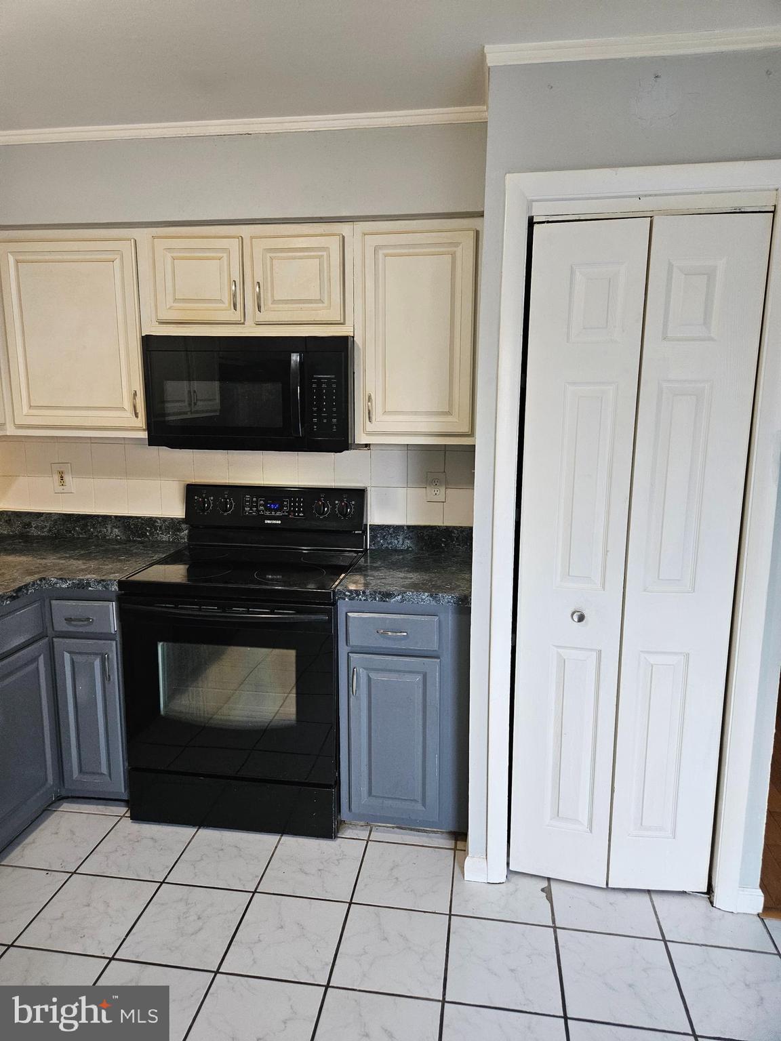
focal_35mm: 23
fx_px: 692
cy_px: 520
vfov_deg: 73.9
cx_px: 390
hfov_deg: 58.9
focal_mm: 5.4
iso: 320
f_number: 1.8
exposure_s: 1/120
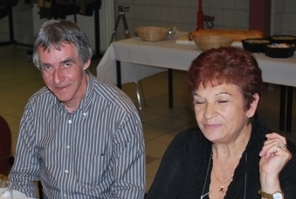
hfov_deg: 28.6
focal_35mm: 69
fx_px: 568
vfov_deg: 19.8
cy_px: 77
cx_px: 61
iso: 200
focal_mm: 26
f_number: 4.2
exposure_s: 1/60
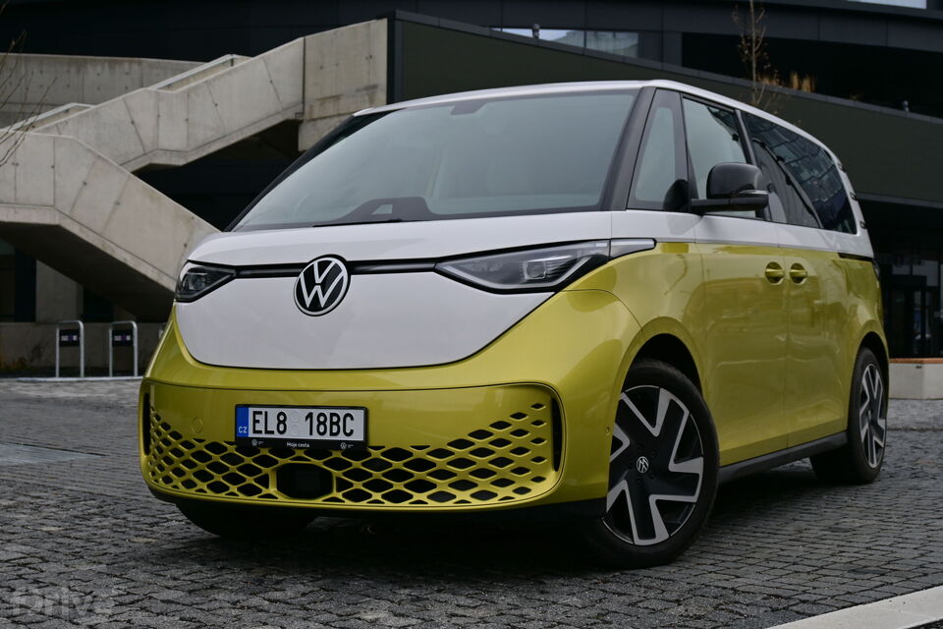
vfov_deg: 25.8
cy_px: 314
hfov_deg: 37.9
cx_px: 472
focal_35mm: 52
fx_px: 1375
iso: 100
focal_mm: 35
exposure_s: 1/200
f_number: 7.1
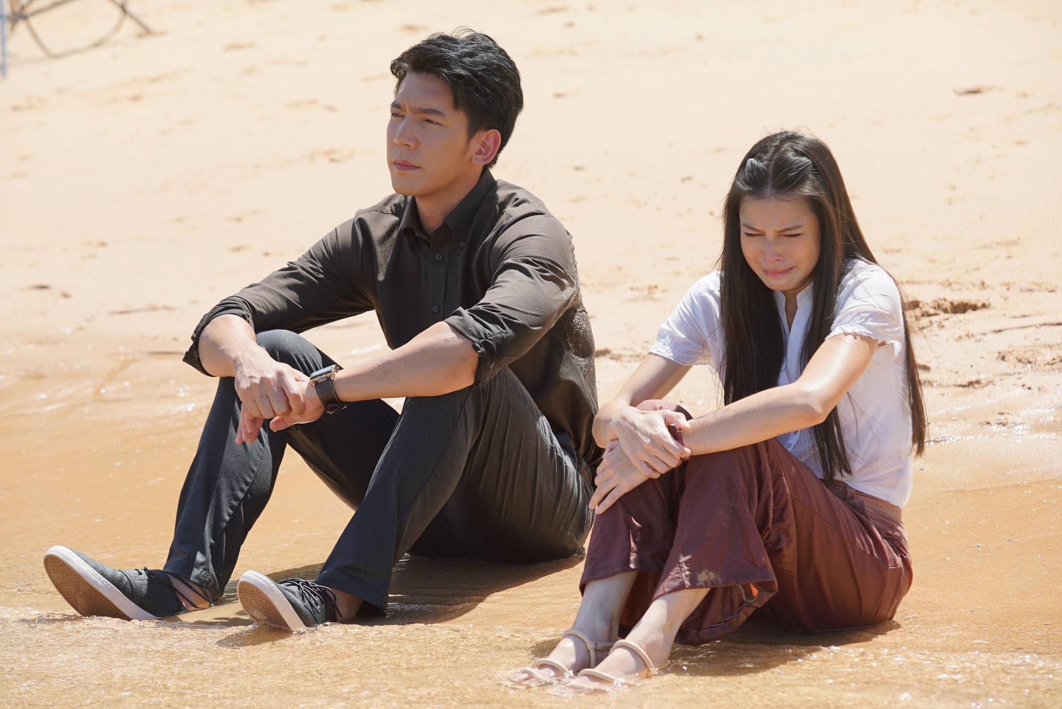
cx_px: 531
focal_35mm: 150
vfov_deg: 9.2
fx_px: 4426
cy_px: 354
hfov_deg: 13.7
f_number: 6.3
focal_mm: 150
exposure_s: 1/320
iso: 100
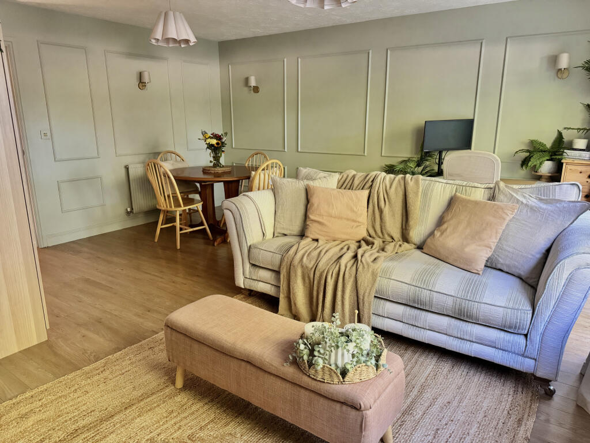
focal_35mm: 24
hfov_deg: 71.6
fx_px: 409
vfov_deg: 56.8
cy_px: 222
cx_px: 295
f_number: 1.78
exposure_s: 1/60
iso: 500
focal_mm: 6.76
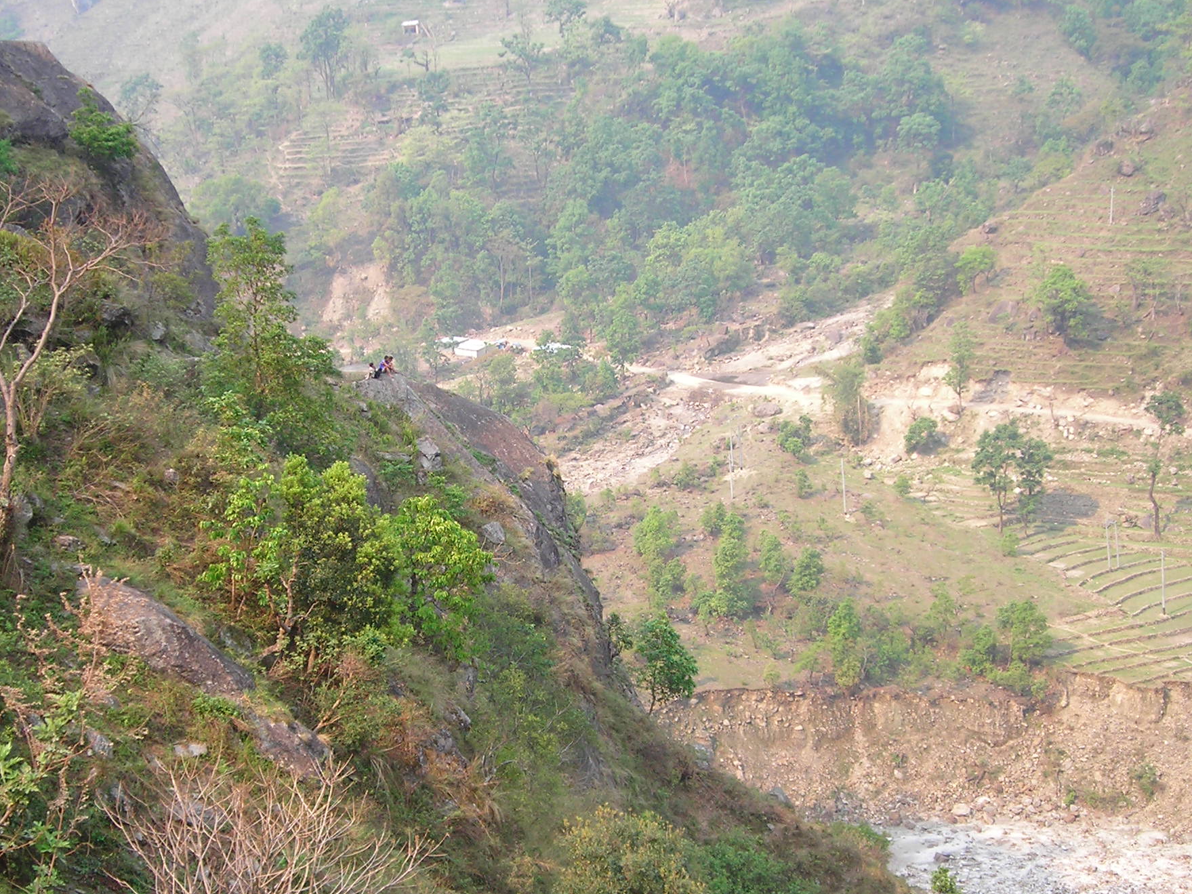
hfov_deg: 34.3
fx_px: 1928
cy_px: 516
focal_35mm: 56
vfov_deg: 26.1
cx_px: 499
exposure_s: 1/113
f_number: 3.2
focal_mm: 6.3
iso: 50
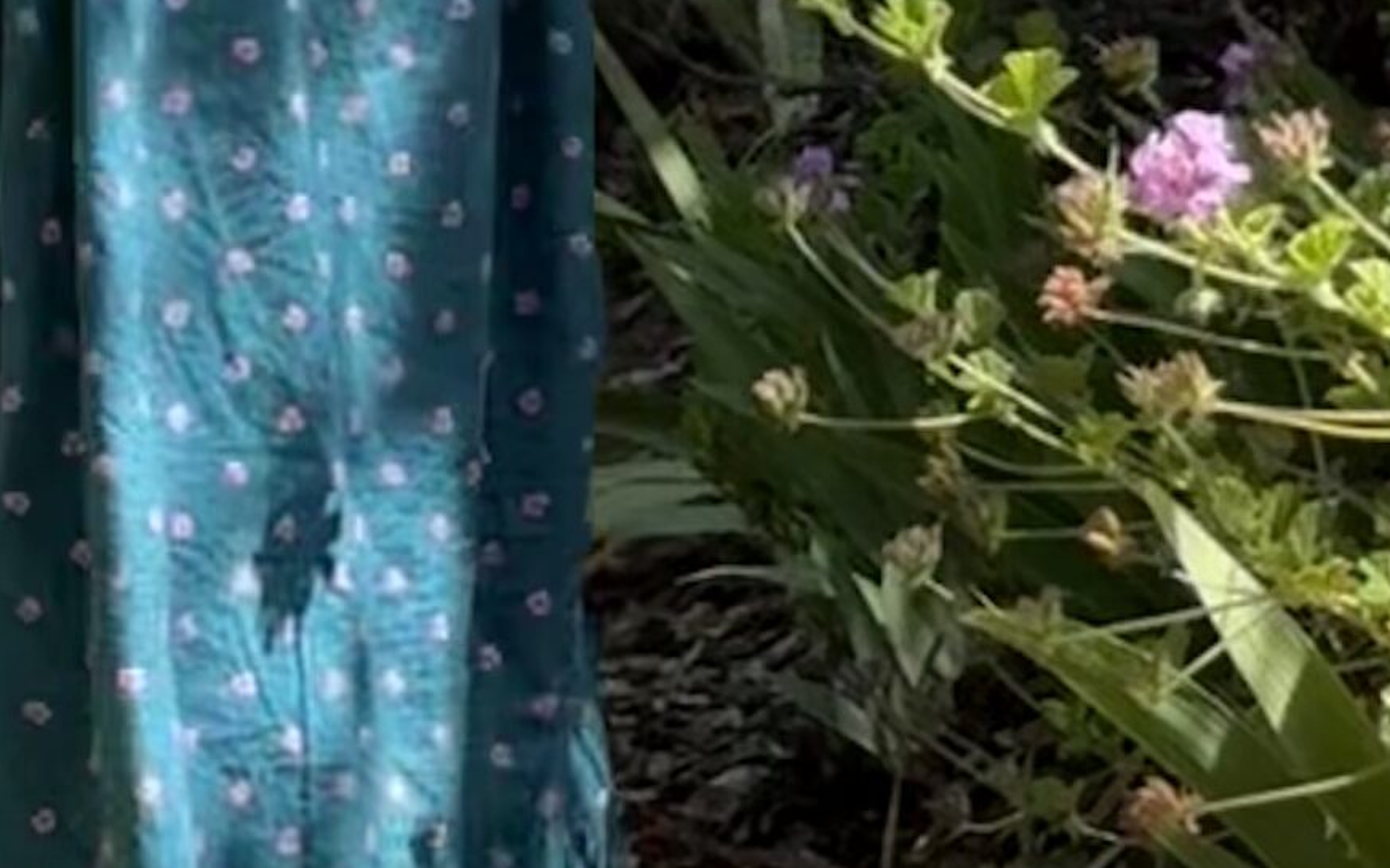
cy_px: 55
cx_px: 685
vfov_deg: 11.1
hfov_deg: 17.8
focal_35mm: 117
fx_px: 4432
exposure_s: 1/1678
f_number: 1.78
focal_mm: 6.76
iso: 80
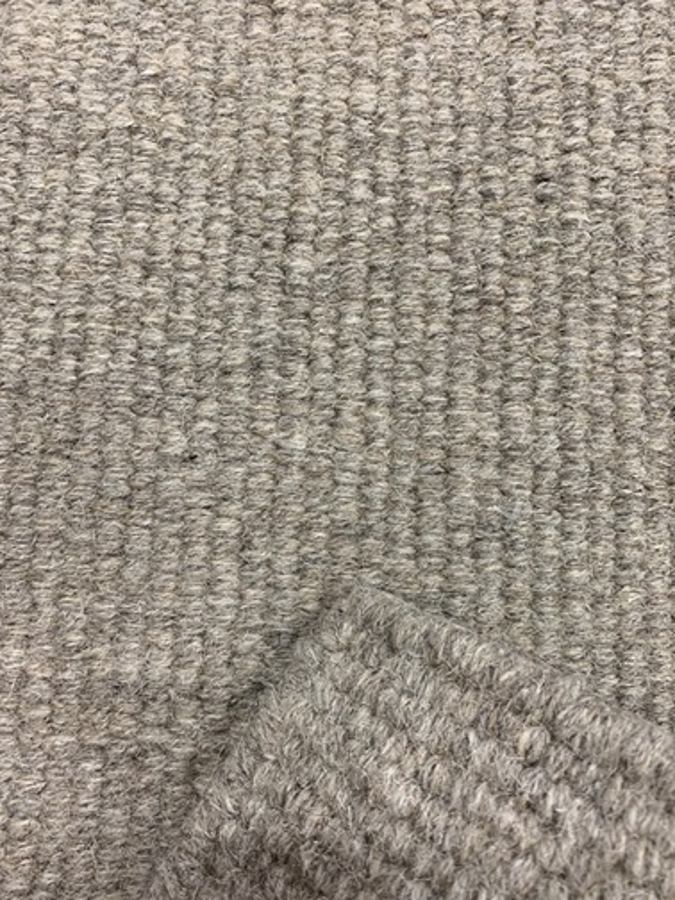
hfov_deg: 53.1
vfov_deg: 67.3
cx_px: 338
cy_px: 450
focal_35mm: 26
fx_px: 676
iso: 100
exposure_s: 1/100
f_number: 1.8
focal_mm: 4.25
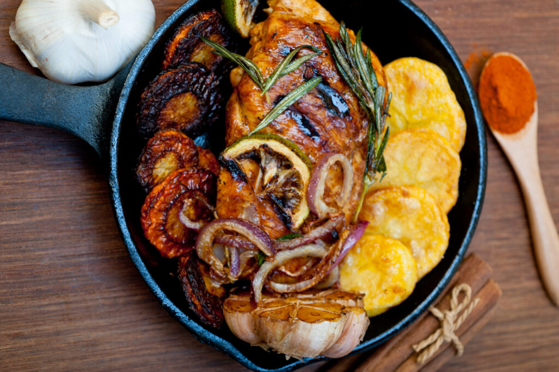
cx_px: 280
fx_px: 931
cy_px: 186
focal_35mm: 60
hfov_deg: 33.4
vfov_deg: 22.6
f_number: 8
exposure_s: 1/200
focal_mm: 60
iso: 200
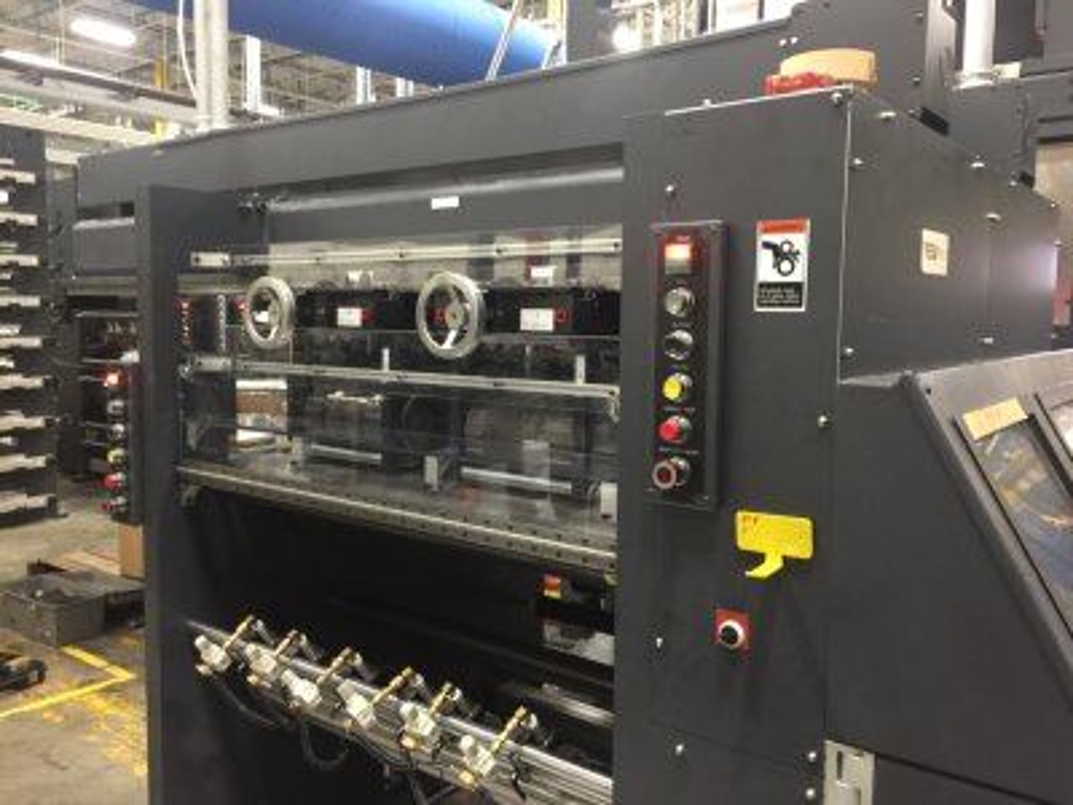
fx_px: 899
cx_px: 536
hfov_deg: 61.7
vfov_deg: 48.2
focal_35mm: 29
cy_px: 402
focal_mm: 4.15
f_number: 2.2
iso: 125
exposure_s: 1/10
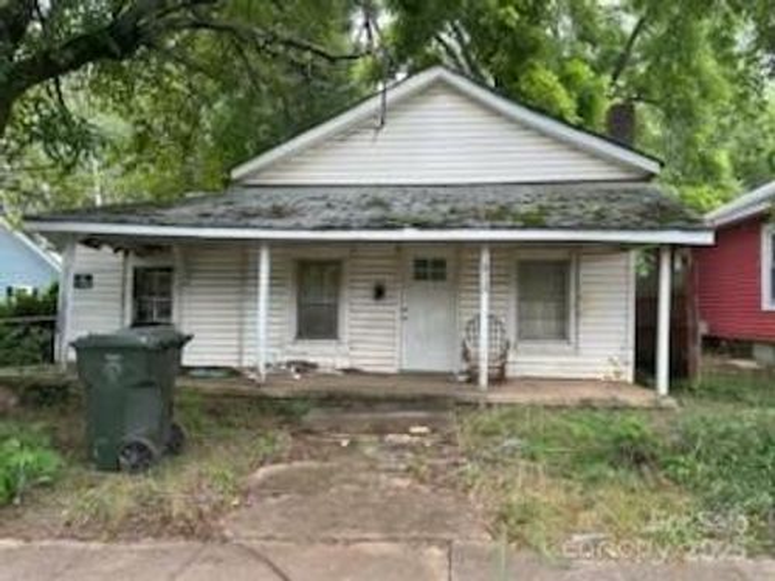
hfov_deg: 71.6
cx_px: 388
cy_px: 290
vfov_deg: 56.8
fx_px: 537
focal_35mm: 24
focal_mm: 6.86
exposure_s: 1/435
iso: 80
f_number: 1.78
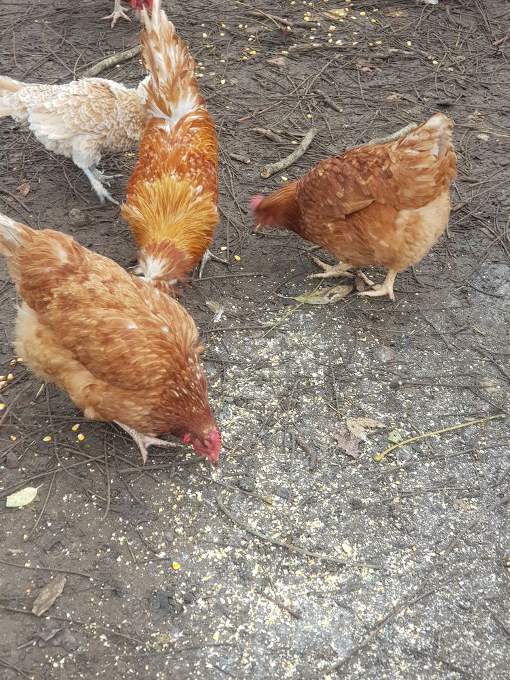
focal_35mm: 52
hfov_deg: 28.0
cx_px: 255
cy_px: 340
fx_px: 1021
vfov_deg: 36.8
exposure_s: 1/35
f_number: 2.4
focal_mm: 6
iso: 25
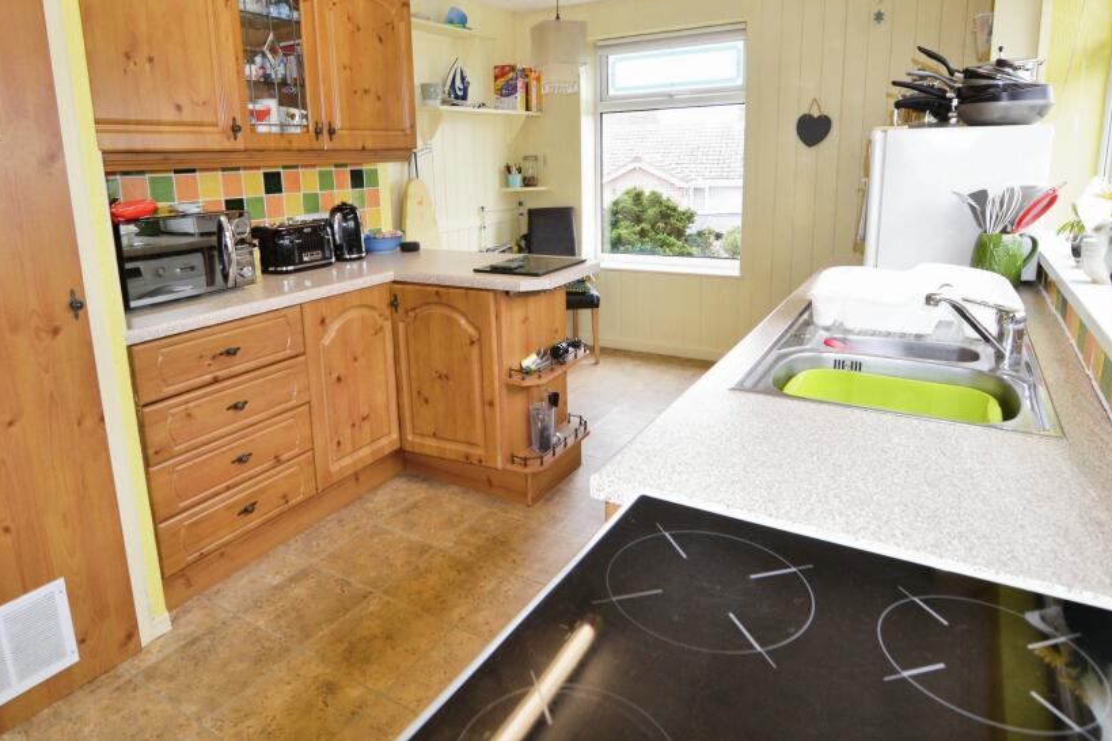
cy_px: 279
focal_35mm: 21
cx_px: 513
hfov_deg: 82.1
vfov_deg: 59.6
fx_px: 637
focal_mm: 11
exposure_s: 1/60
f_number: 4
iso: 400
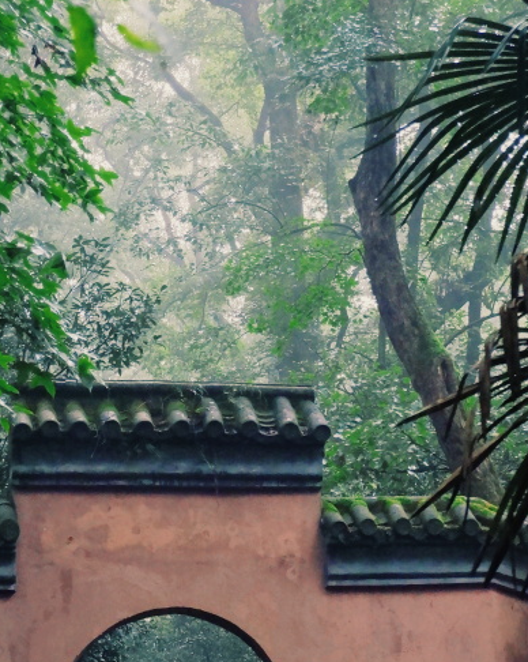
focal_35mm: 109
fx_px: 2132
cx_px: 195
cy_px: 579
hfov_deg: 14.1
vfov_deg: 17.4
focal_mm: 31.4
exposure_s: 1/18
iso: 3200
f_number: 4.7
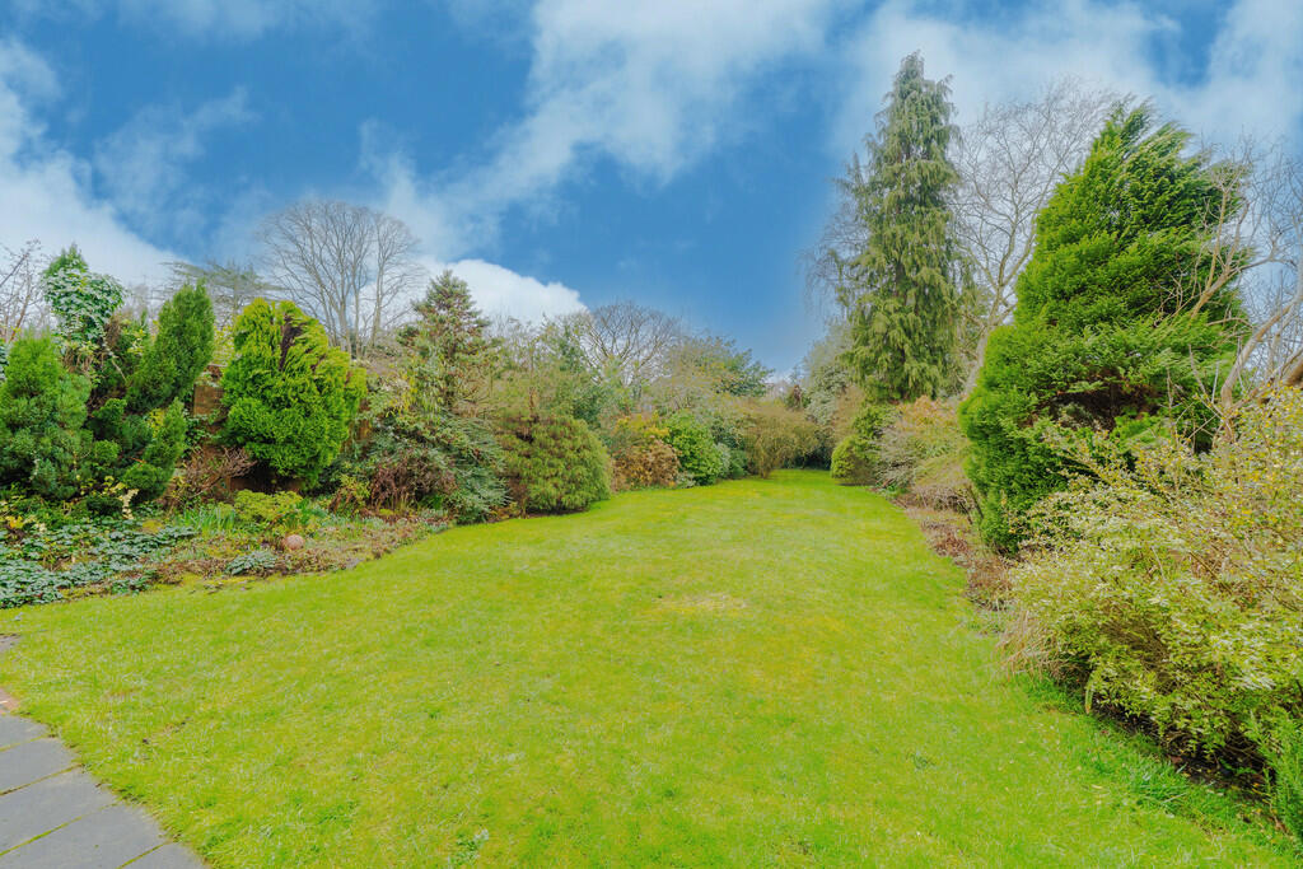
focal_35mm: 13
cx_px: 652
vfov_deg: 85.4
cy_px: 434
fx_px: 471
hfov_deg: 108.3
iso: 100
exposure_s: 1/60
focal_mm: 13
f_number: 5.6
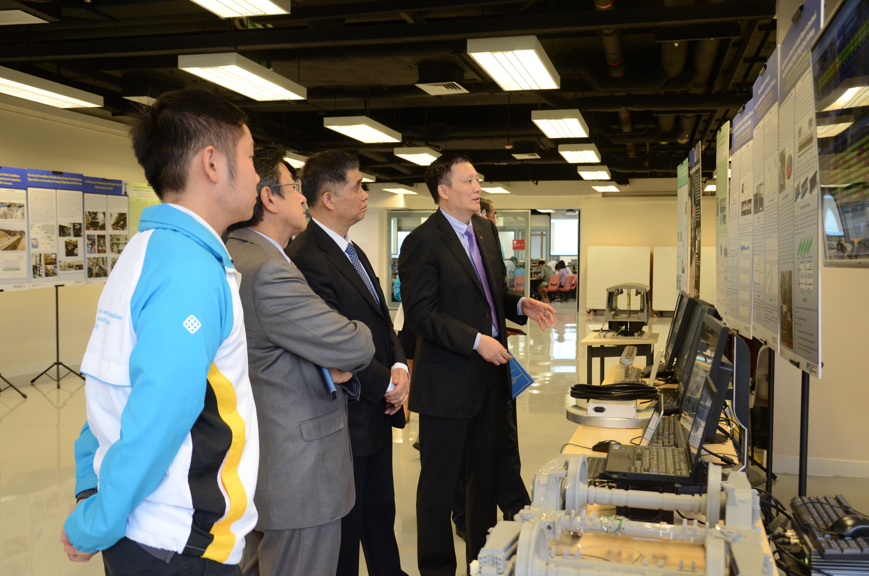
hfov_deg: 53.2
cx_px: 434
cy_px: 288
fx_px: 867
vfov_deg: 36.7
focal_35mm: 36
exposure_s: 1/80
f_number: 4.5
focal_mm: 24
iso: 800
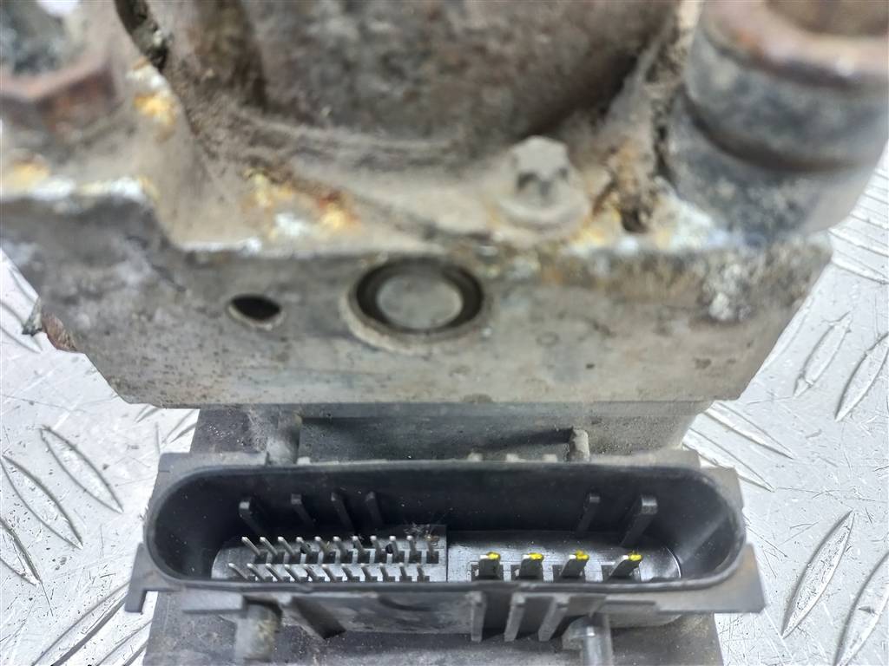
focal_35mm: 25
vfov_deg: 54.9
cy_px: 333
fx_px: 642
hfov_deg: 69.4
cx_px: 444
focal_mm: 4.6
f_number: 1.8
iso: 320
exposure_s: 1/33
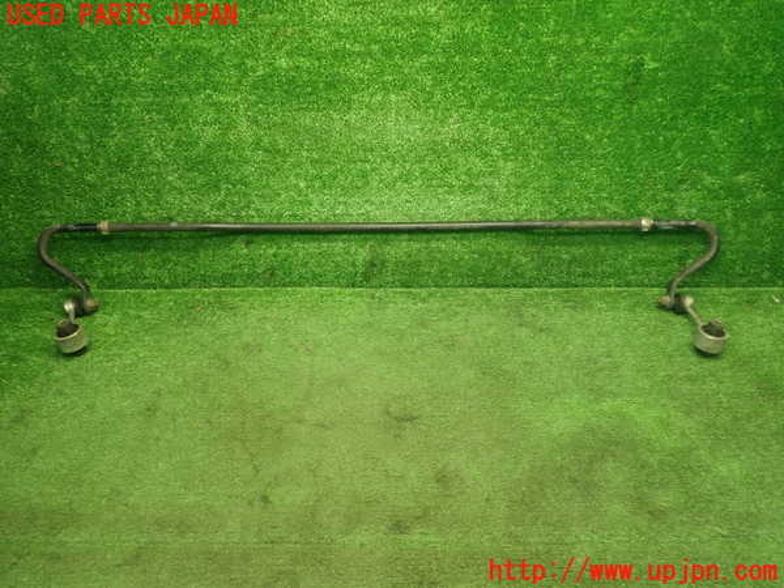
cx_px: 392
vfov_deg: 46.8
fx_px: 679
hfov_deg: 60.0
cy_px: 294
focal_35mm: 30
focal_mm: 5.4
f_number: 2.3
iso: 200
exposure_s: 1/30
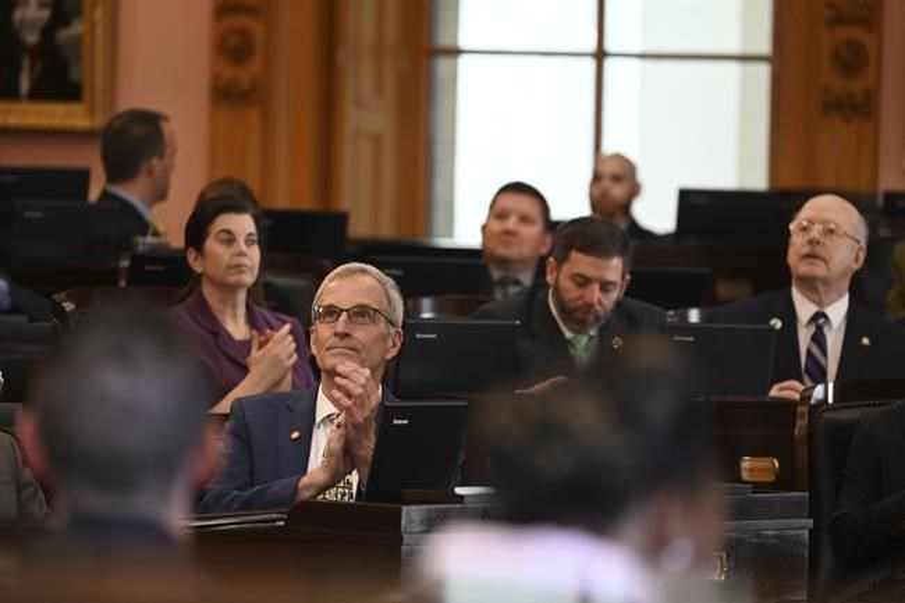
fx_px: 7037
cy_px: 302
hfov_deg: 7.4
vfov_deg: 4.9
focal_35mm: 280
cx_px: 452
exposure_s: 1/320
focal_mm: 280
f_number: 5.3
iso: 5000
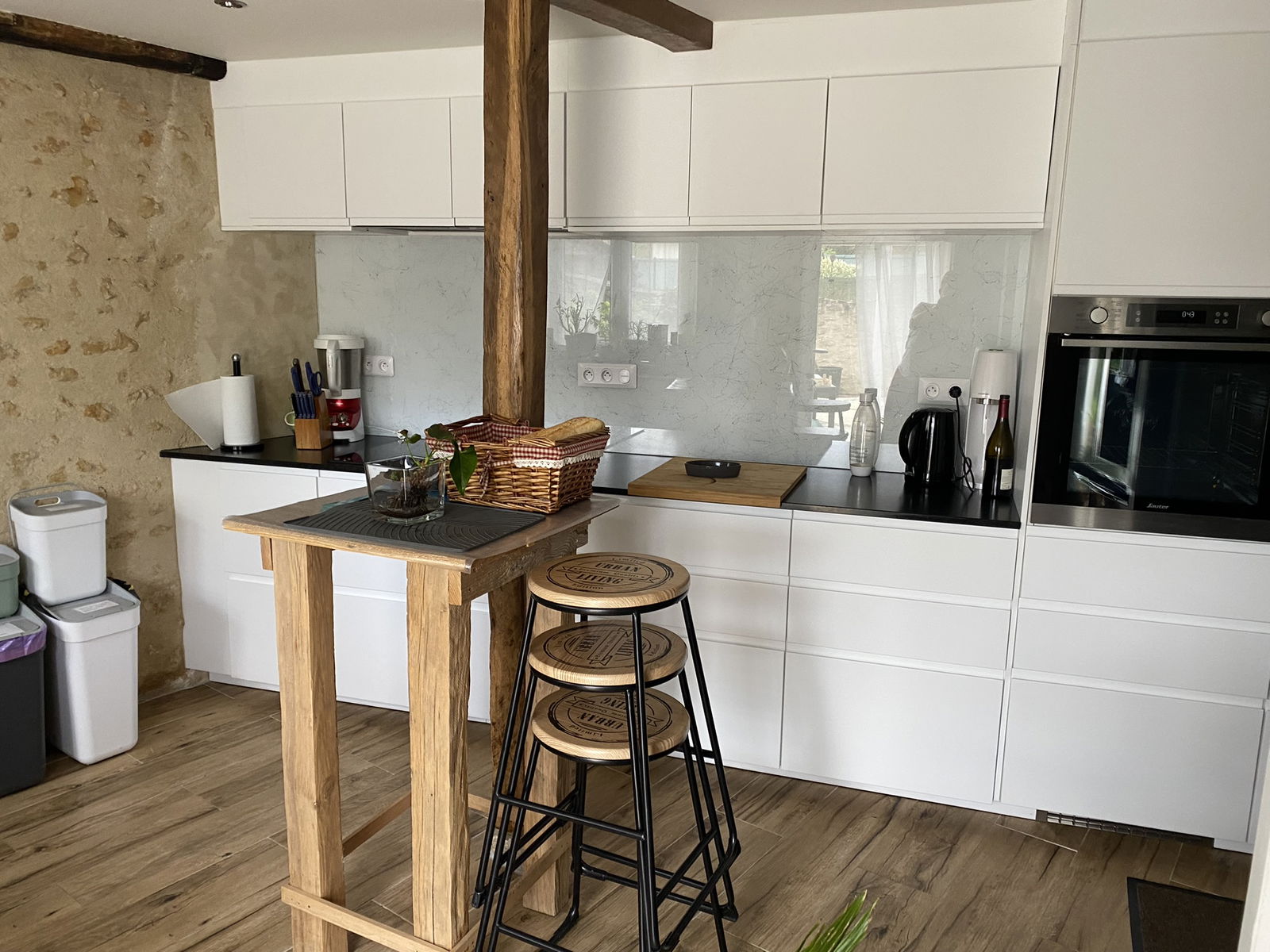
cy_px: 476
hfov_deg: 67.3
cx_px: 635
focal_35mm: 26
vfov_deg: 53.1
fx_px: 954
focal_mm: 4.25
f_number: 1.8
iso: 125
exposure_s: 1/91
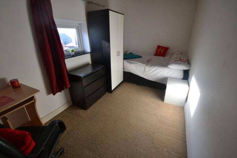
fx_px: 99
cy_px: 79
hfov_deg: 100.4
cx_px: 118
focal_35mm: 15
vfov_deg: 77.4
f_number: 5
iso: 400
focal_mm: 10
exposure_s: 1/100
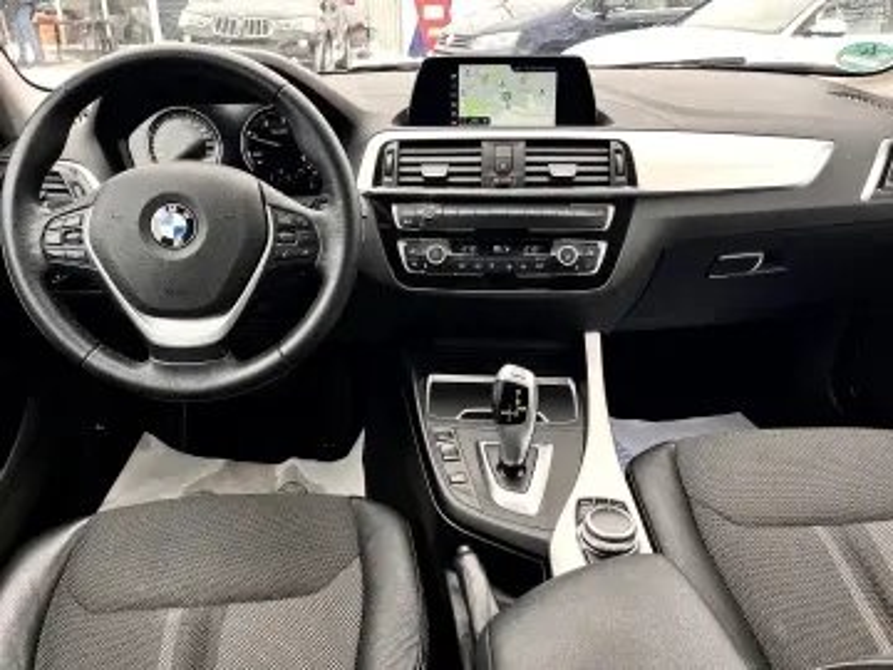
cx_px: 446
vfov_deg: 53.1
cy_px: 335
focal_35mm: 26
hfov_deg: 67.3
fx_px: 671
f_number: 1.6
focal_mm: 5.1
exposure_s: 1/102
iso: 80
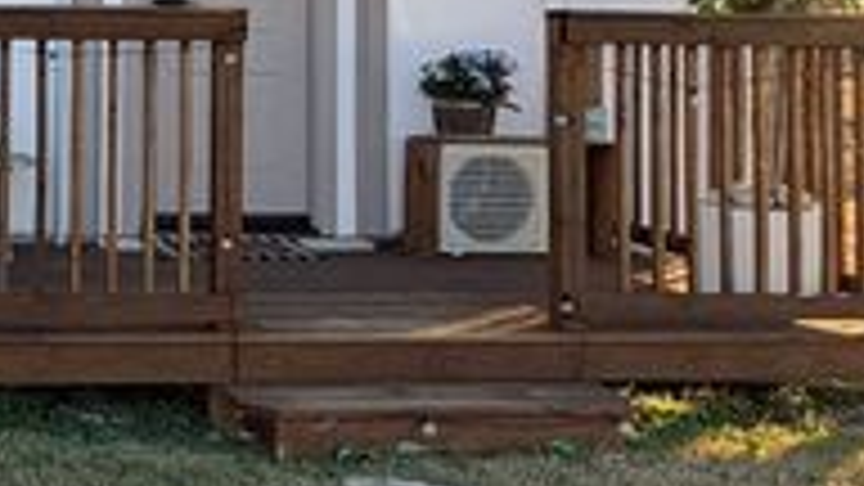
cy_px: 29
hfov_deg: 33.3
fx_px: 1214
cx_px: -122
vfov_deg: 22.0
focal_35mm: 53
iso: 50
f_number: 2.2
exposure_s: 1/376
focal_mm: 2.22
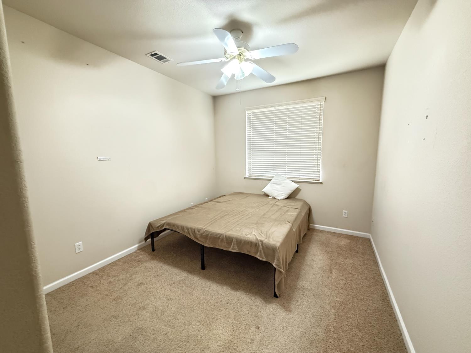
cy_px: 176
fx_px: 190
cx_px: 236
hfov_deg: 102.1
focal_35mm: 14
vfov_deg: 85.7
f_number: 2.2
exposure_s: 1/40
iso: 1000
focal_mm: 2.22
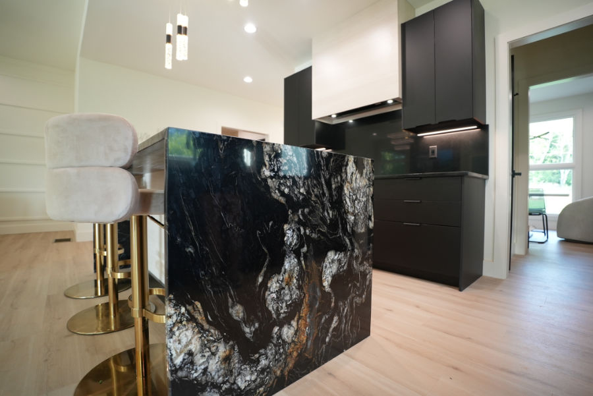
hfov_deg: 96.7
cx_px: 296
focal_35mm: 16
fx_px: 264
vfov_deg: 73.8
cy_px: 198
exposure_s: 1/250
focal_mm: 16
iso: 1600
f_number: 2.8
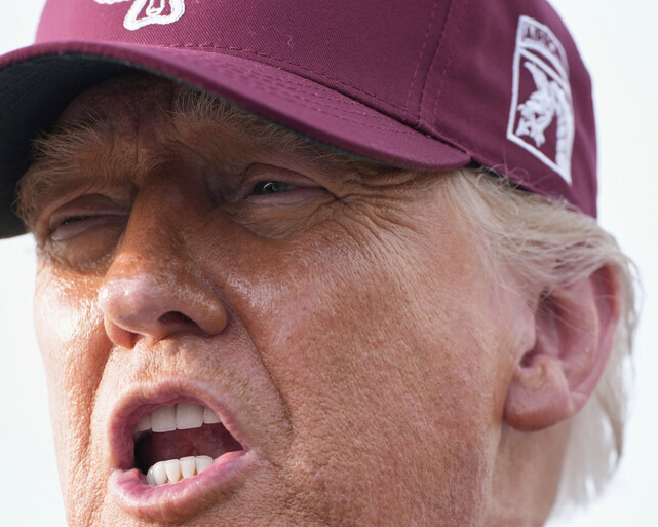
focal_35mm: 225
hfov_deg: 8.6
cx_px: 303
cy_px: 261
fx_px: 4382
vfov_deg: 6.9
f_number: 5.6
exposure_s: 1/800
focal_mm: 192
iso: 800
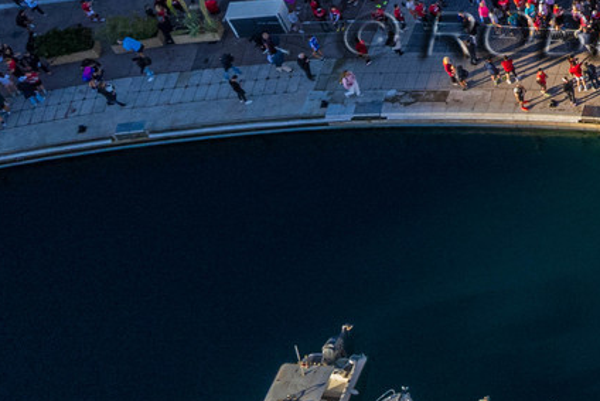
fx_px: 1384
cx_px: 1034
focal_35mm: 83
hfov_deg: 19.4
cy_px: -300
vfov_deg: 14.6
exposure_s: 1/1250
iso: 100
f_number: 2.8
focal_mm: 8.4
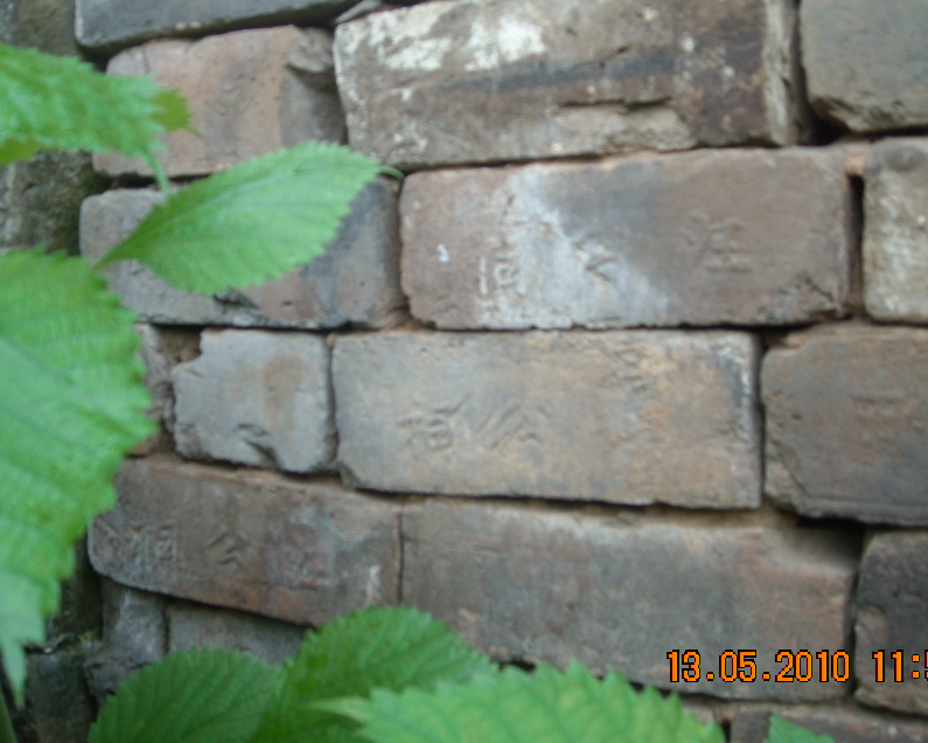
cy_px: 312
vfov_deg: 34.1
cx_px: 416
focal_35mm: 44
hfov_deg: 42.0
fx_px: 1208
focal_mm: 5.7
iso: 64
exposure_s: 1/114
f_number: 2.8
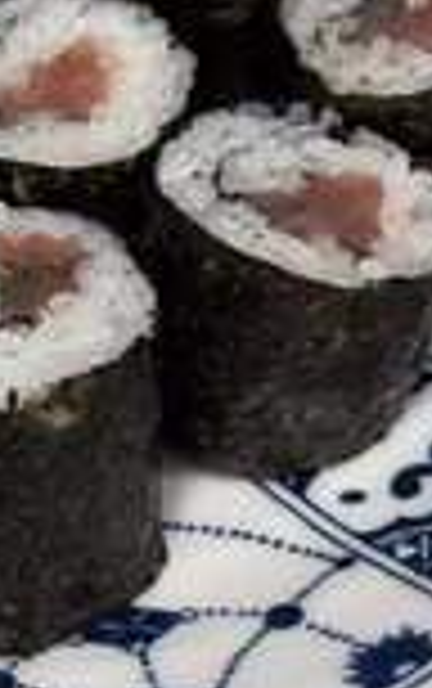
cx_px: -27
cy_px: 198
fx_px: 1352
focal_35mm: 72
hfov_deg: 17.6
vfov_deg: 28.3
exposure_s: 1/60
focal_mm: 5.7
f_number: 1.5
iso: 160
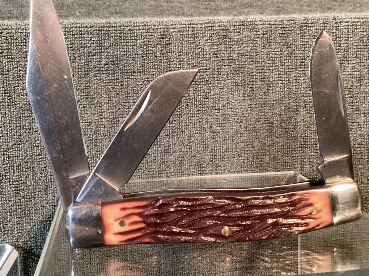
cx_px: 174
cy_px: 95
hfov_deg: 41.2
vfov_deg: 31.3
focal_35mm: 46
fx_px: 490
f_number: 2.4
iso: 400
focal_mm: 3.3
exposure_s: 1/33
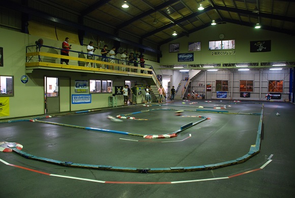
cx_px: 148
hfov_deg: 67.3
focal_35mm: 27
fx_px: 222
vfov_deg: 48.1
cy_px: 99
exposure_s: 1/13
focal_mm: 18
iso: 400
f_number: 3.5
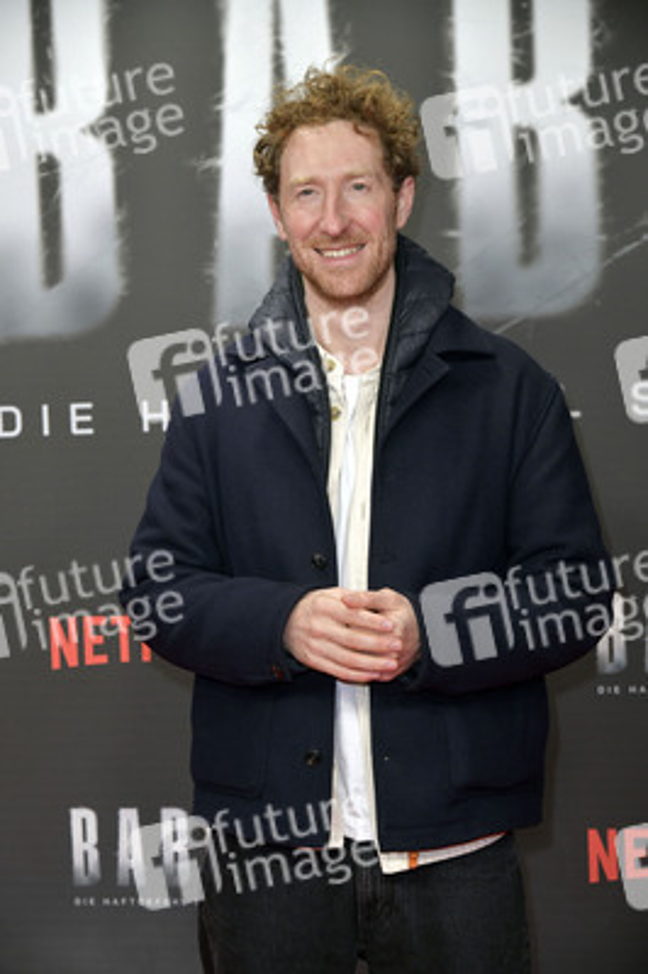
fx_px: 2109
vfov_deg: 26.0
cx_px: 324
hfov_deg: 17.5
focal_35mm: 78
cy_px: 487
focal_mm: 78
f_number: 5.6
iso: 1250
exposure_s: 1/250
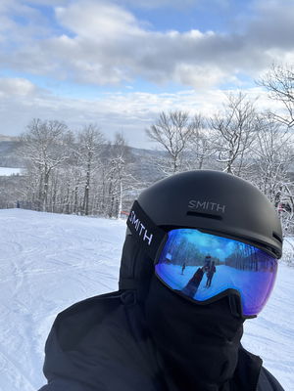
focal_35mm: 30
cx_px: 147
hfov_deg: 46.8
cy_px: 196
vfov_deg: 60.0
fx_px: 340
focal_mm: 2.69
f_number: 1.9
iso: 25
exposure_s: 1/1000
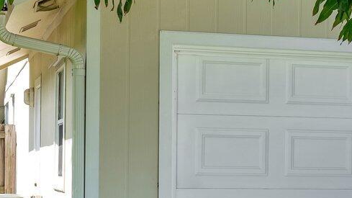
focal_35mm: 136
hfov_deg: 15.0
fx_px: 1269
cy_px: 175
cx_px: 466
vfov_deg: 8.9
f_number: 5.6
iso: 100
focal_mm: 31
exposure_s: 1/125
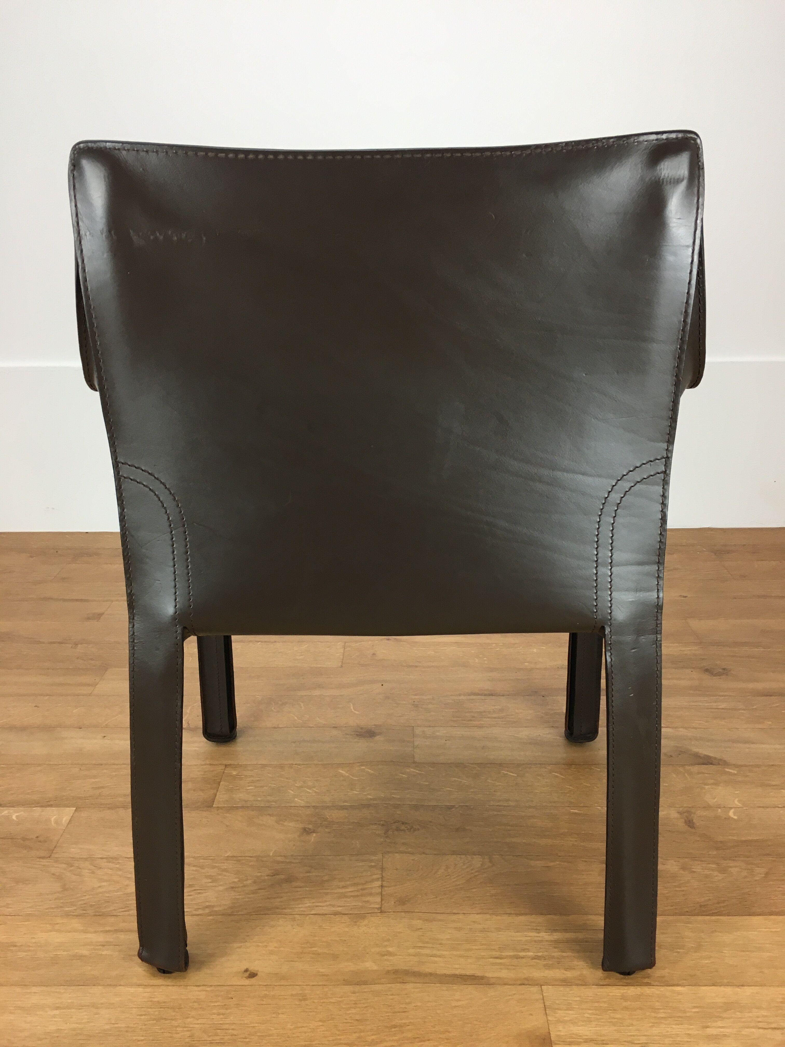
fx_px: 877
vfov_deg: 61.7
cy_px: 524
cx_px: 392
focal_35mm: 29
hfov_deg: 48.2
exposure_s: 1/33
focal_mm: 4.15
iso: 40
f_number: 2.2
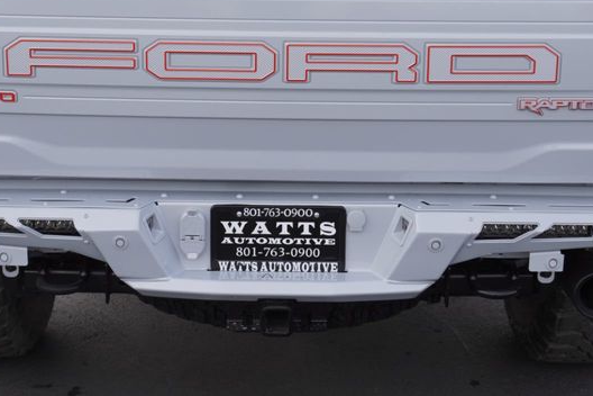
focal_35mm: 67
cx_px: 256
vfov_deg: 20.1
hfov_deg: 30.1
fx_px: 1103
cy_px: 80
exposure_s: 1/125
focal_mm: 23
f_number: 5.6
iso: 100
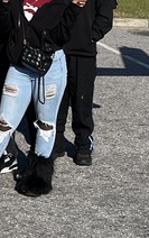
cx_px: -184
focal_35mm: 133
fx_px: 862
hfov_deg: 9.1
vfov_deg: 14.5
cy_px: -127
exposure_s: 1/5076
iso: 50
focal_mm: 5.1
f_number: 1.6
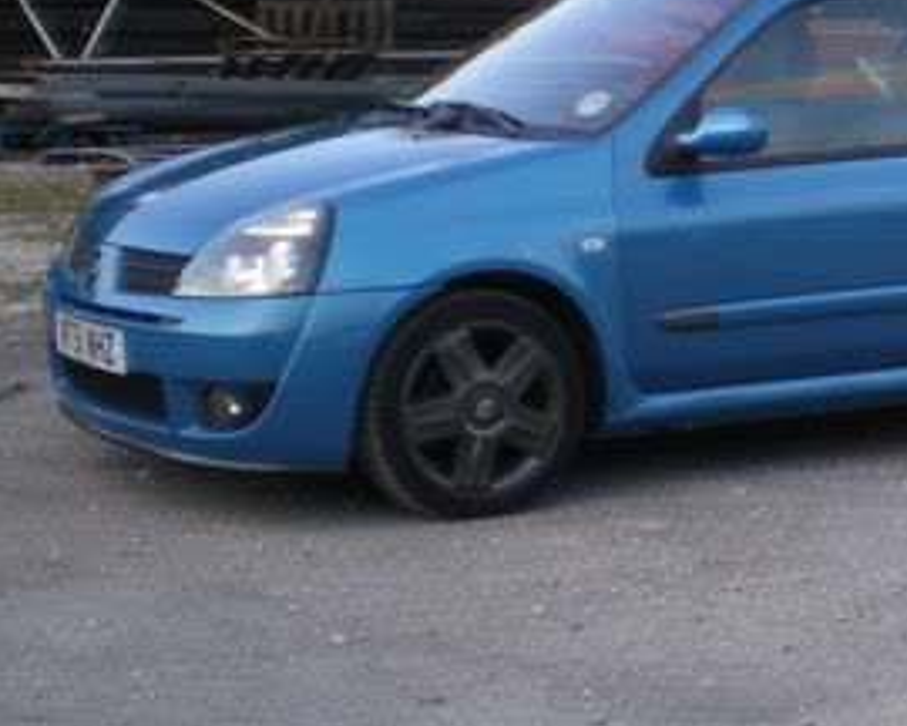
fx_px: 2953
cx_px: 1203
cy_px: 202
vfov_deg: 14.0
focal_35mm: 110
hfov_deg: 16.4
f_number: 3.1
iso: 64
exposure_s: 1/60
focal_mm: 6.3
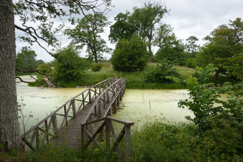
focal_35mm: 24
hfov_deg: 73.7
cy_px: 81
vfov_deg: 53.1
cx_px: 122
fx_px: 162
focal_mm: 24
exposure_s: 1/320
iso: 800
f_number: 11
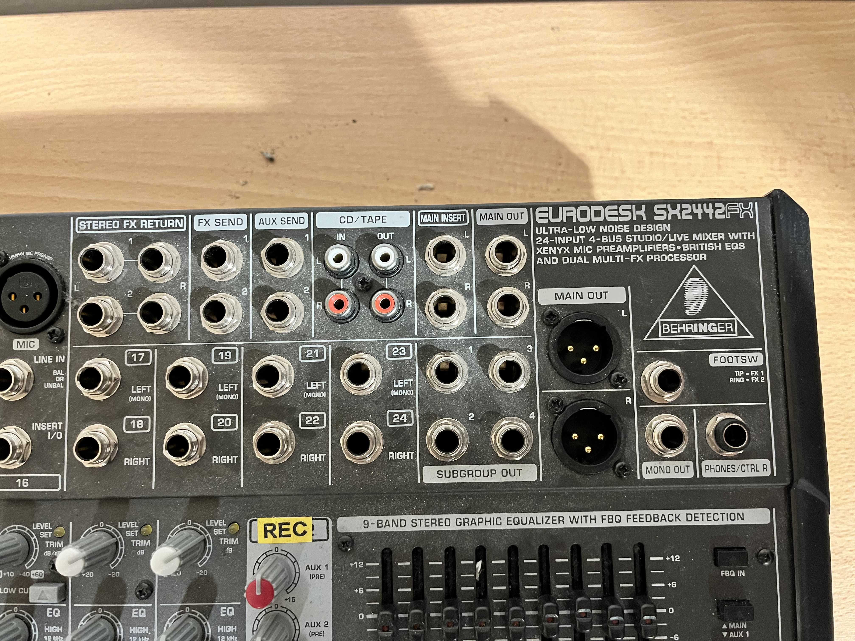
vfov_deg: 53.1
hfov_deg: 67.3
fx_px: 642
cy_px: 320
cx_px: 428
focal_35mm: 26
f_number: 1.6
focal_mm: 5.1
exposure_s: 1/33
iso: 400
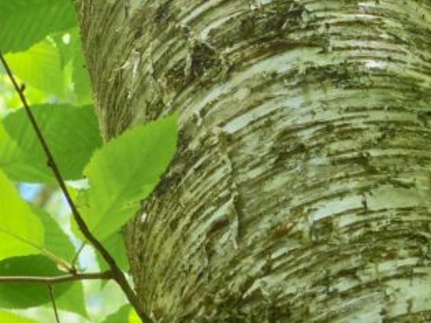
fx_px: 4891
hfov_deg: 5.0
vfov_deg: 3.8
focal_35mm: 393
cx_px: -11
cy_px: 256
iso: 160
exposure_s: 1/200
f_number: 4
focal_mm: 21.8
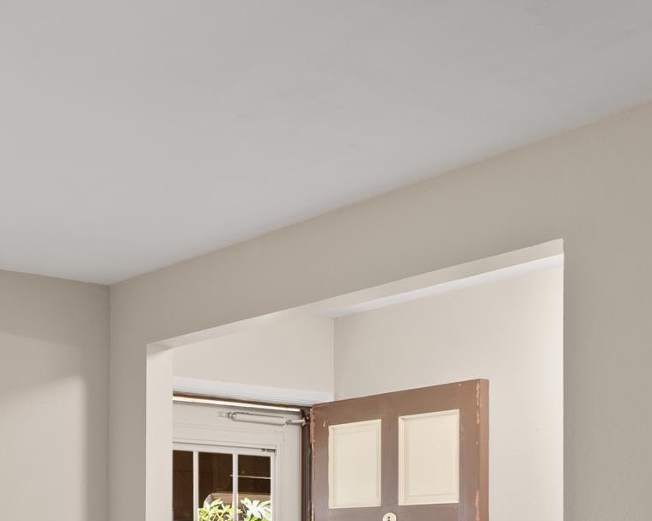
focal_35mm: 68
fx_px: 1312
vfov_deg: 21.4
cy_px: 568
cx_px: -20
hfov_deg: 26.3
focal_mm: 15
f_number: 8
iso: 100
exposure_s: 1
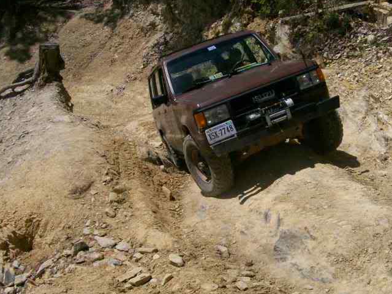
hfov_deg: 41.9
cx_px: 231
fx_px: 510
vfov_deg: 32.2
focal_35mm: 45
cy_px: 138
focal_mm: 6
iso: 80
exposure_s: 1/1252
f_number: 4.8
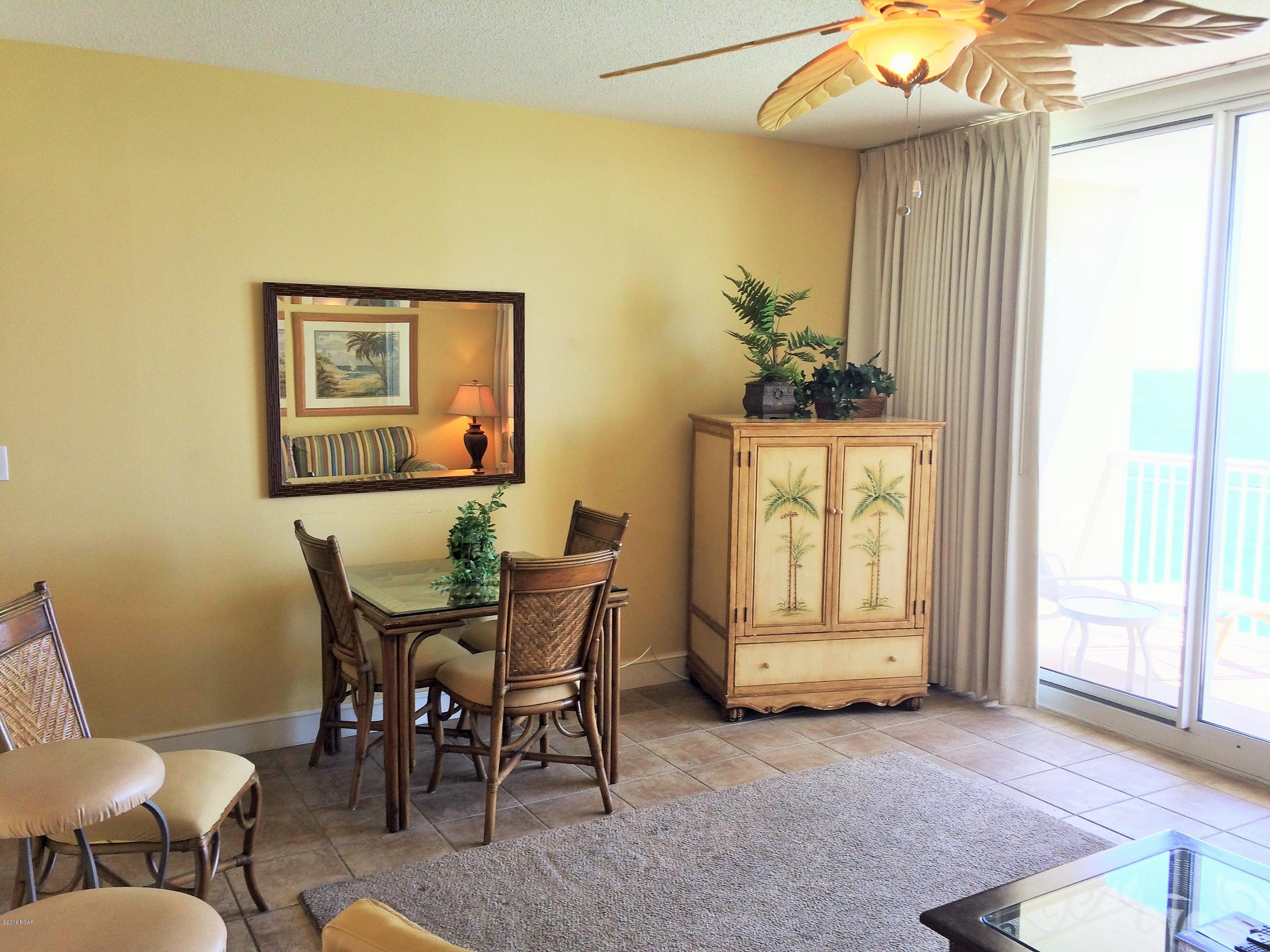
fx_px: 1064
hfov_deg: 61.7
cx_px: 635
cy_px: 476
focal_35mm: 29
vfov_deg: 48.2
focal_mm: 4.15
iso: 40
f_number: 2.2
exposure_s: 1/60
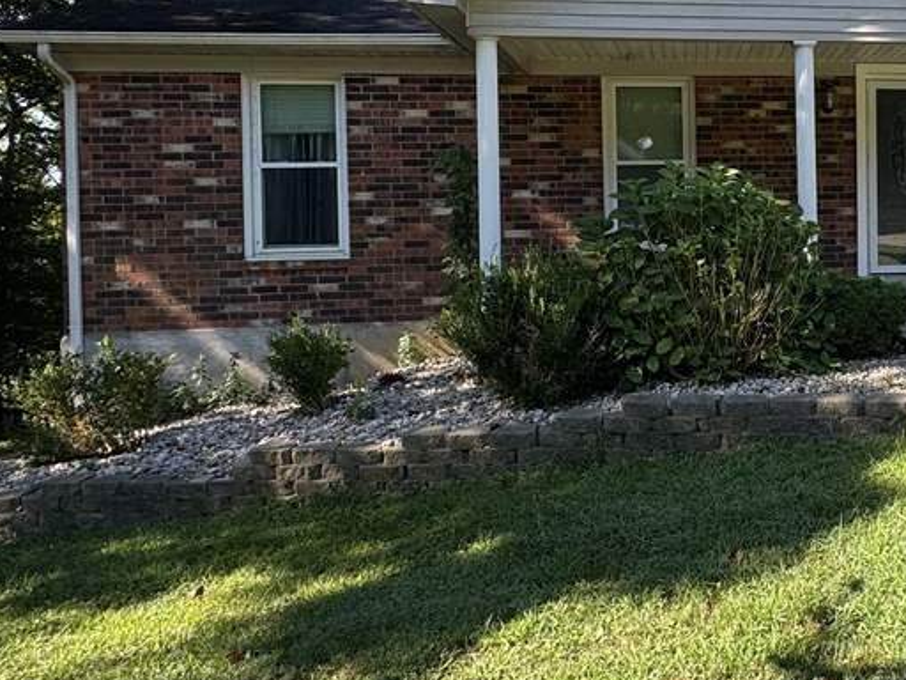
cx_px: 837
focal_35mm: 35
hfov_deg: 46.7
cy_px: 225
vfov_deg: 40.2
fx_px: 916
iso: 40
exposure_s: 1/268
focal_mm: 2.22
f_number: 2.2
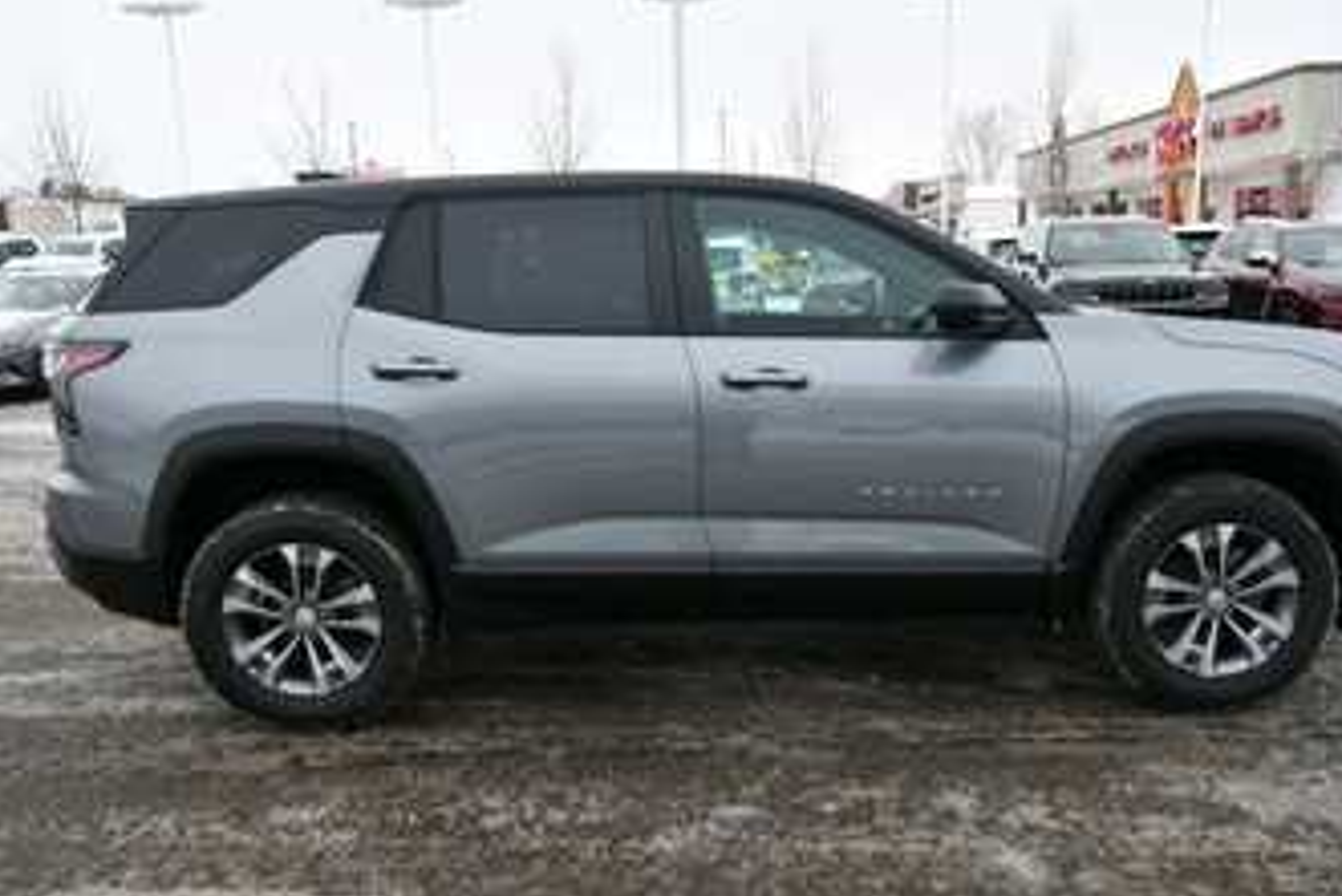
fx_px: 1081
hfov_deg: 63.5
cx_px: 742
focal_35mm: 29
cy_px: 468
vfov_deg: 45.0
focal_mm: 16
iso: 200
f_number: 6.3
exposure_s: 1/250
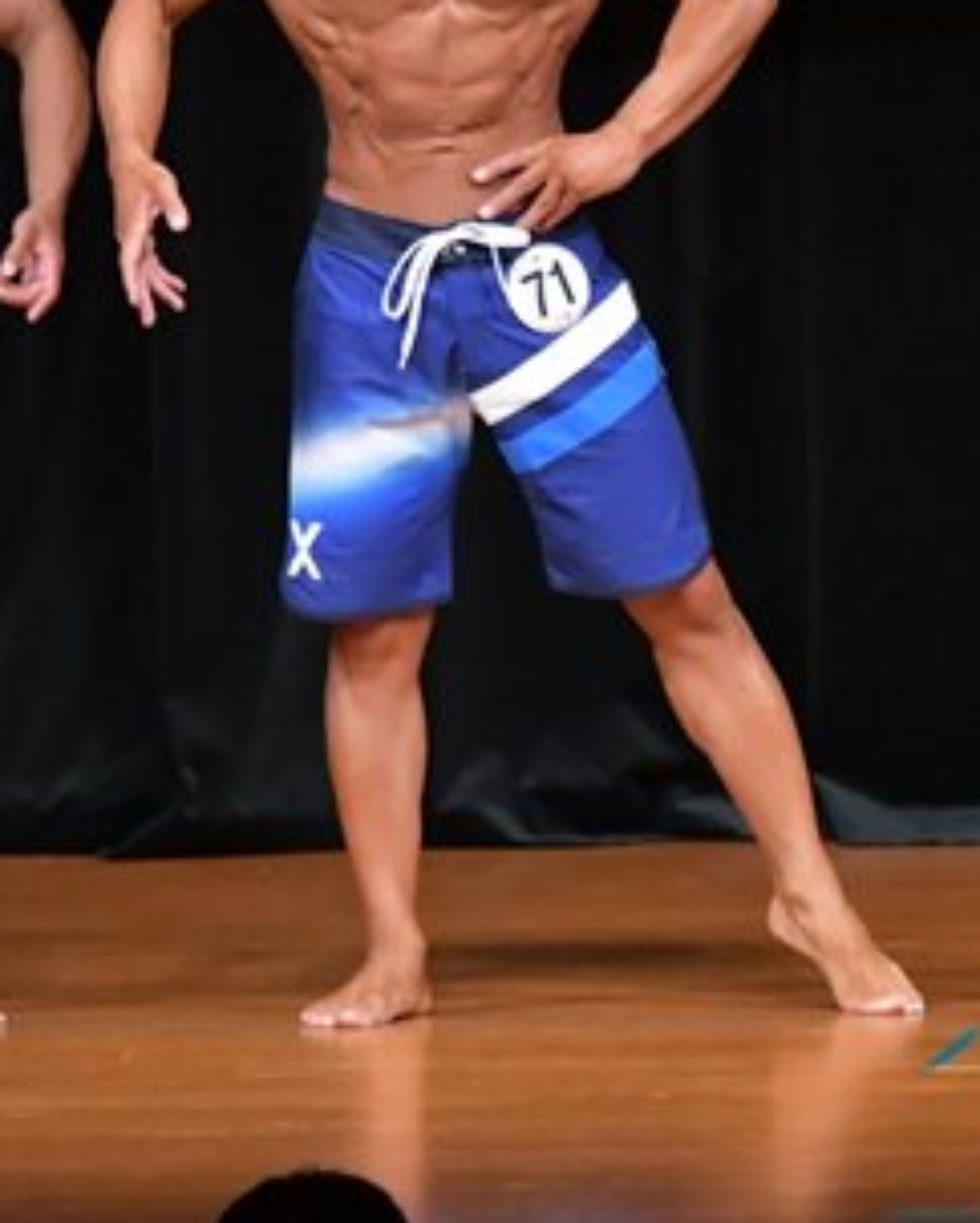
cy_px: 219
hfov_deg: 2.5
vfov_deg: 3.2
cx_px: 982
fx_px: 22202
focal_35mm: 613
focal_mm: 170
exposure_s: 1/400
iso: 5000
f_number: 5.6
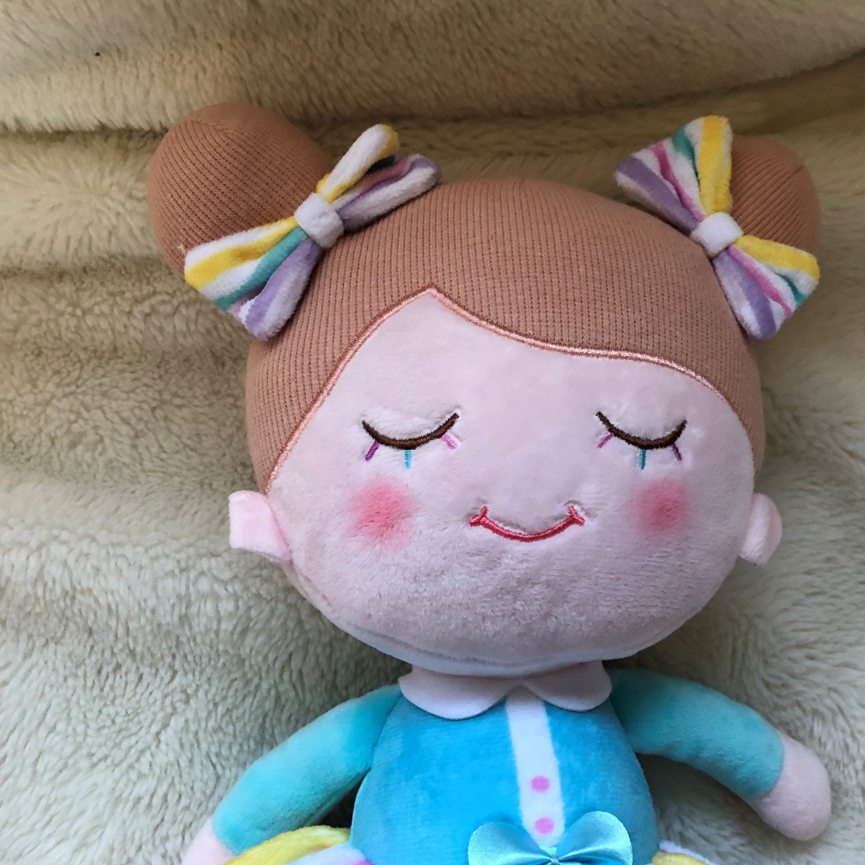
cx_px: 515
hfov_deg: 48.2
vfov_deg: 48.4
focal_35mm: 34
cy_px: 438
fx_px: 961
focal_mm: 3.99
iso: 64
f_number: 1.8
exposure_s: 1/15
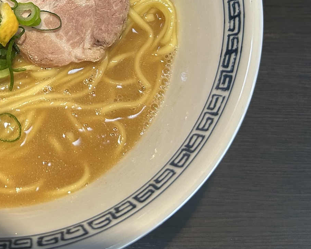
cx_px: 10
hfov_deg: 31.4
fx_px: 516
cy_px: 24
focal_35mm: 56
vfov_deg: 26.2
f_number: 1.5
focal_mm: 5.7
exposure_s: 1/100
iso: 125
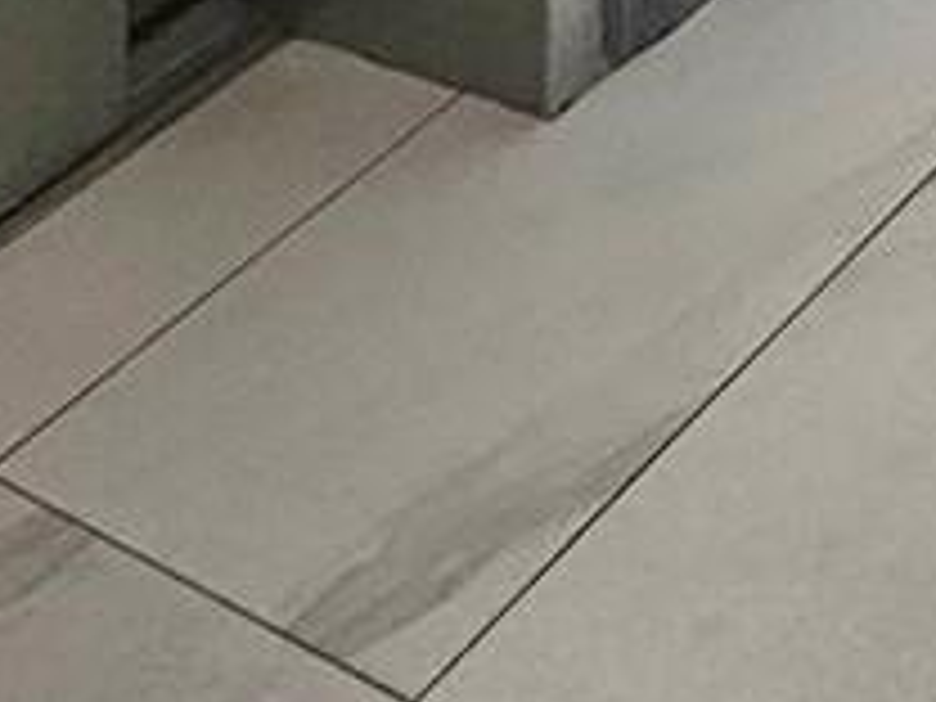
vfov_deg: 9.1
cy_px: -1796
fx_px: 2704
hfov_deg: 16.8
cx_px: 1616
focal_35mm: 100
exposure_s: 1/120
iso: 20
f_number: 1.9
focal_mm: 2.2
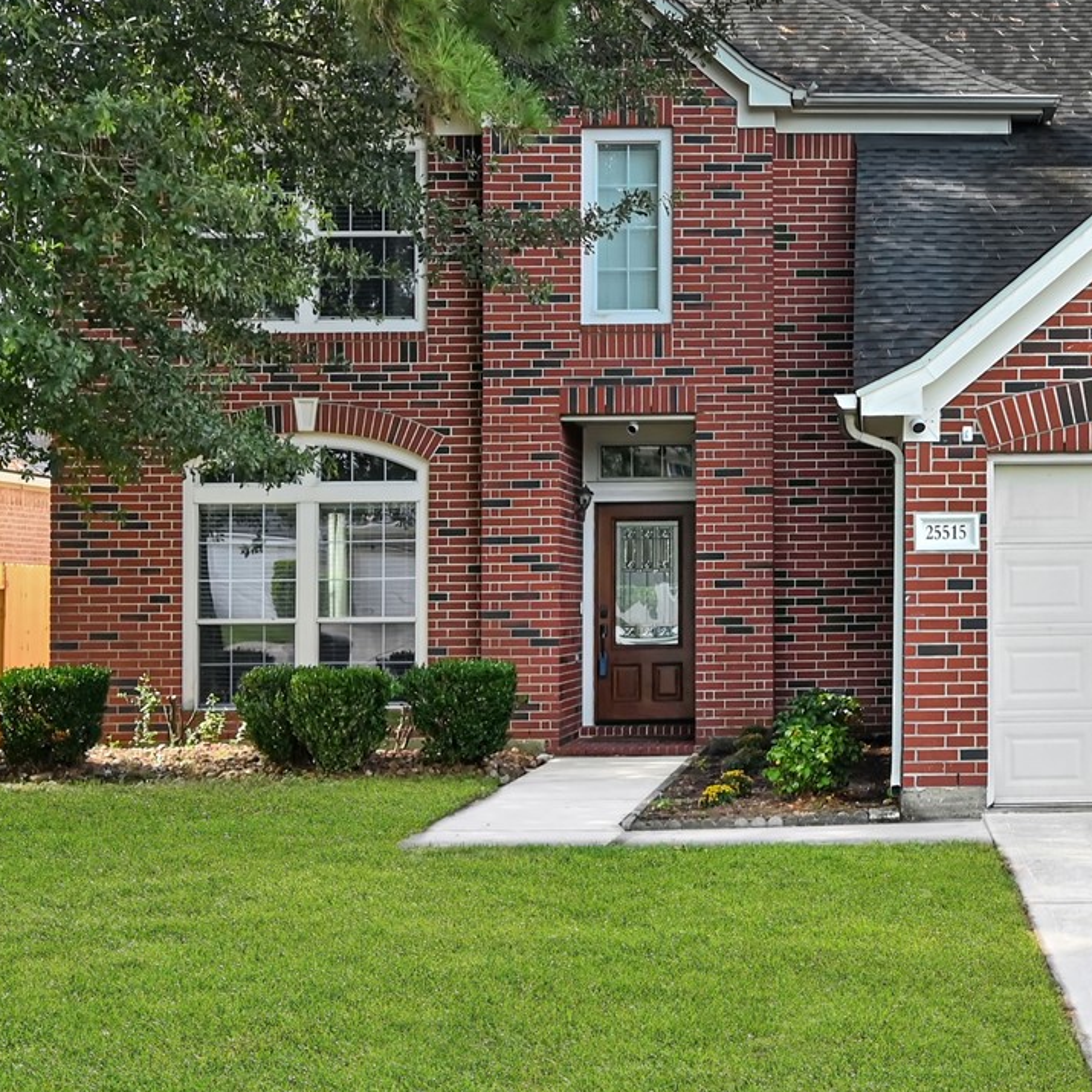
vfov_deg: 27.5
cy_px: 350
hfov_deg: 27.1
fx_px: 2213
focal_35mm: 62
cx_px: 893
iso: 500
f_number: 13
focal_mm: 24
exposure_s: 1/80
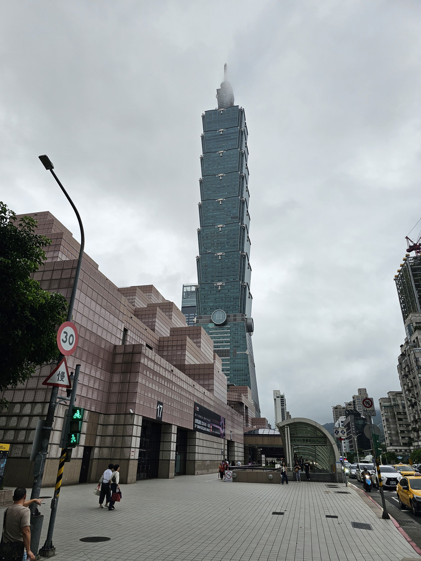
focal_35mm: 23
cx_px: 210
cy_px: 280
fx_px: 373
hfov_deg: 58.9
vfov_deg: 73.9
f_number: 1.7
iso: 10
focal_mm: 6.3
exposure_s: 1/226
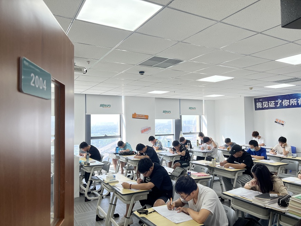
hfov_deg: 67.3
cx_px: 150
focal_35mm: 26
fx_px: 226
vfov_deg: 53.0
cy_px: 113
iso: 40
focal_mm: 5.7
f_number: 1.5
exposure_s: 1/201
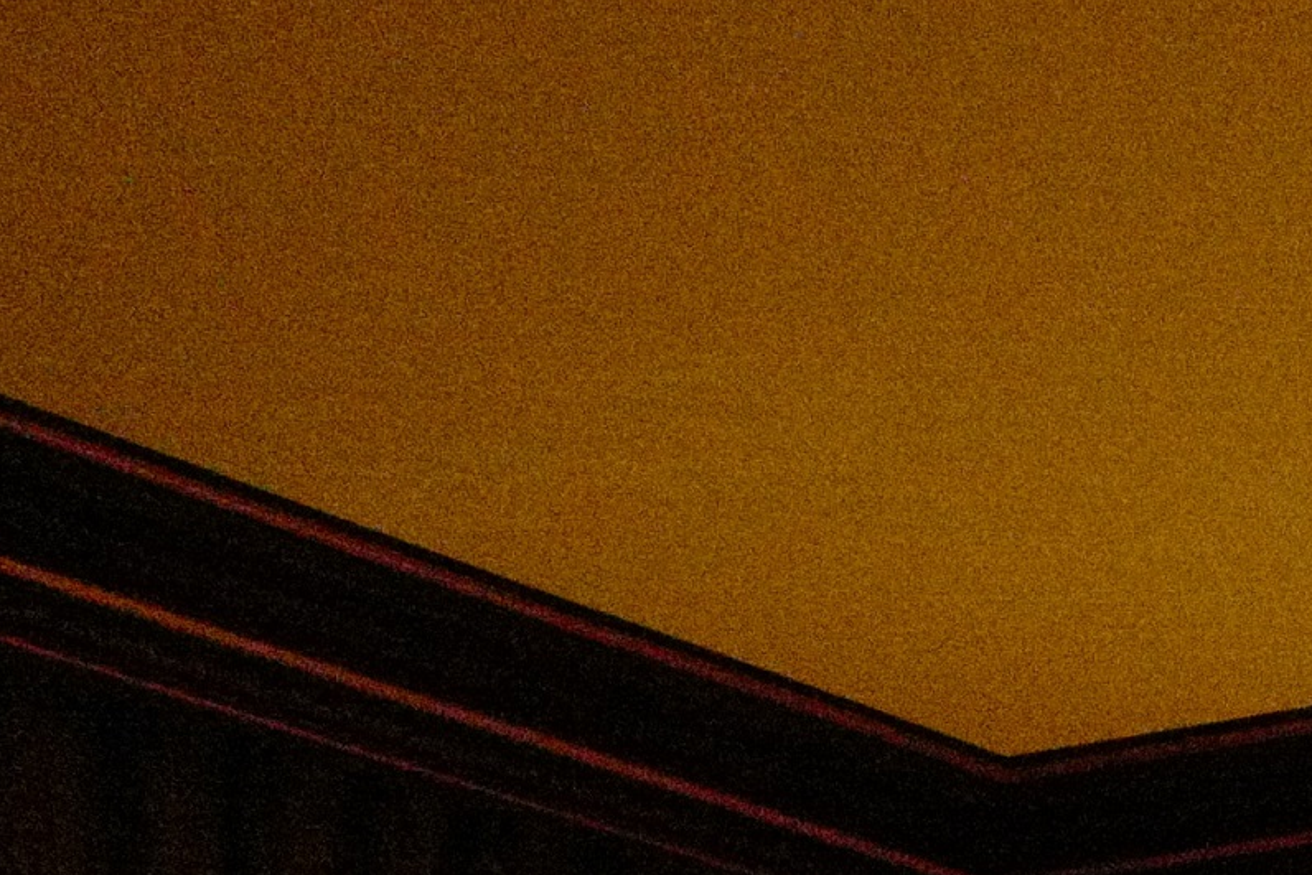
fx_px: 5540
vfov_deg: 8.1
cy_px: 2371
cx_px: 2532
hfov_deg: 12.1
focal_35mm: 152
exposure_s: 1/40
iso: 12500
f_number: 5
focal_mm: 28
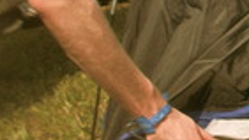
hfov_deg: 11.3
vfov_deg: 6.9
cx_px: 496
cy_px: -58
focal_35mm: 173
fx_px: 1141
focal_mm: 6.3
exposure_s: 1/200
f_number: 8.8
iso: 80
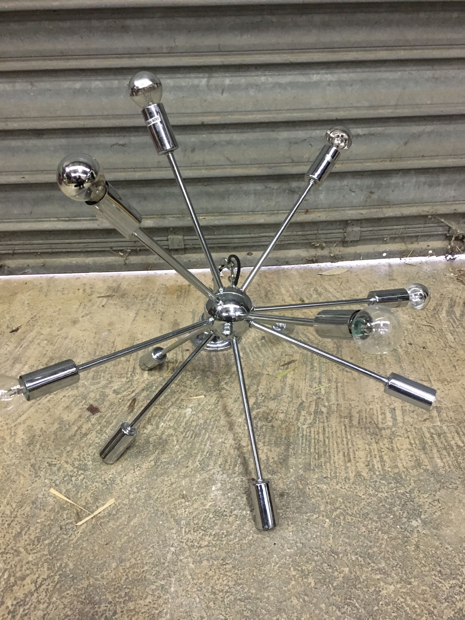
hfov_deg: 48.2
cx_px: 232
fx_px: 519
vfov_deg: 61.7
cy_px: 310
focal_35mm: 29
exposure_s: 1/17
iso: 250
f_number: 2.2
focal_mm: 4.15
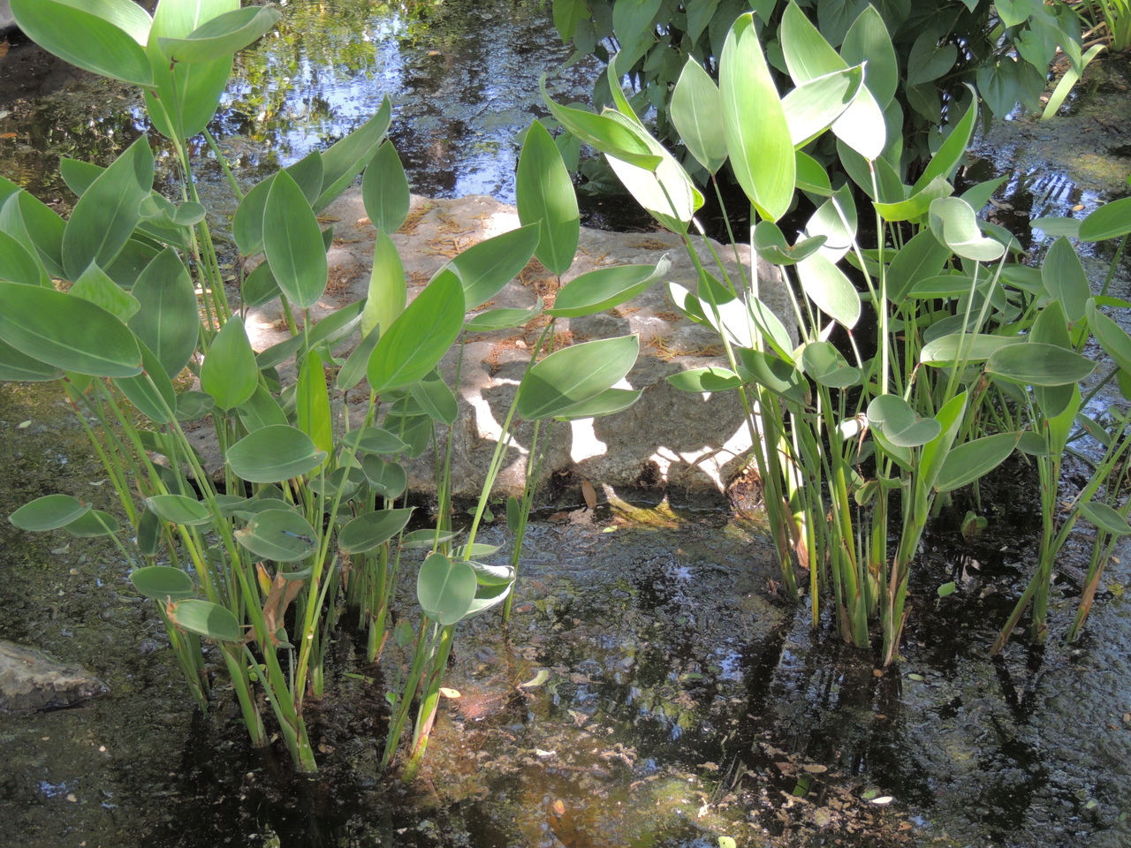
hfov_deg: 26.0
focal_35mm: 75
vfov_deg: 19.6
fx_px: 2450
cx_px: 566
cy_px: 424
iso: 280
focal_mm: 13.3
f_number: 3.9
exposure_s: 1/100
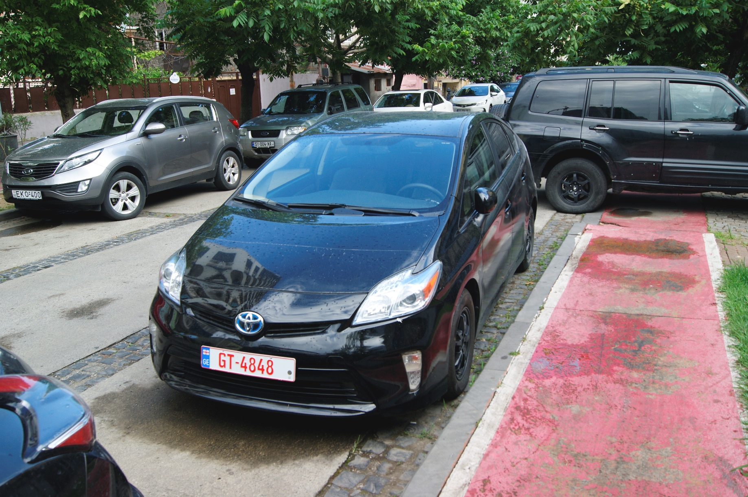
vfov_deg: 39.9
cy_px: 248
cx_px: 374
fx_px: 685
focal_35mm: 33
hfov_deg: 57.3
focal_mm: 22
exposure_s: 1/60
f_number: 6.3
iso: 100
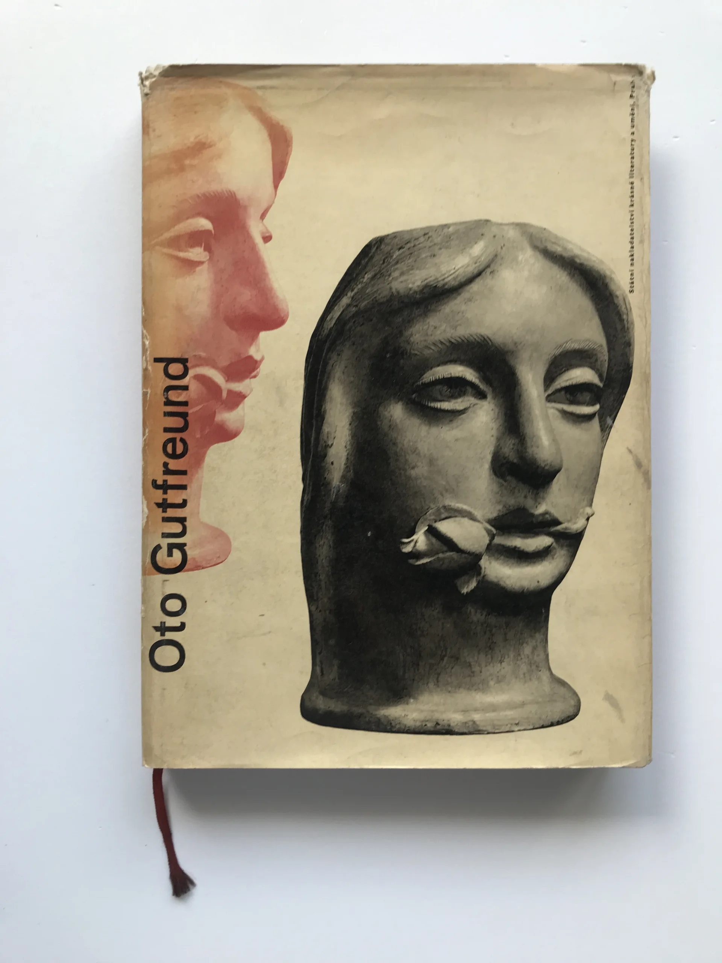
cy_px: 482
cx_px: 361
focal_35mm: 28
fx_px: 779
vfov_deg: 63.4
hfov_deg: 49.7
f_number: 1.8
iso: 25
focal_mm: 3.99
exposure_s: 1/60
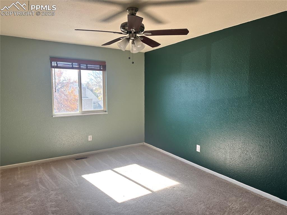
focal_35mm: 24
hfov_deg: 71.6
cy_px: 108
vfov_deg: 56.8
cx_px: 144
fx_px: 199
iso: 64
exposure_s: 1/183
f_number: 1.78
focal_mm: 6.86
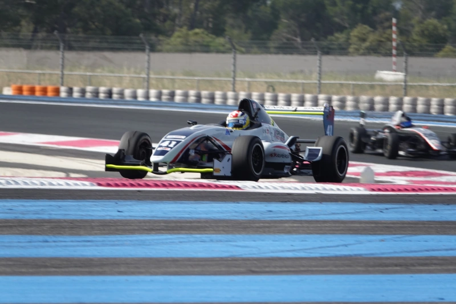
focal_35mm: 458
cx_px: 228
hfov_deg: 4.5
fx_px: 5800
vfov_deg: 3.0
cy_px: 152
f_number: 4
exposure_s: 1/1000
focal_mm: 167.98
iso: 125
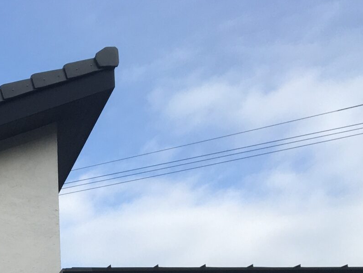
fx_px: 976
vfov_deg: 14.7
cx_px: -149
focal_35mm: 93
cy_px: 419
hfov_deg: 19.0
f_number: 2.2
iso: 25
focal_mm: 4.15
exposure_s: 1/884
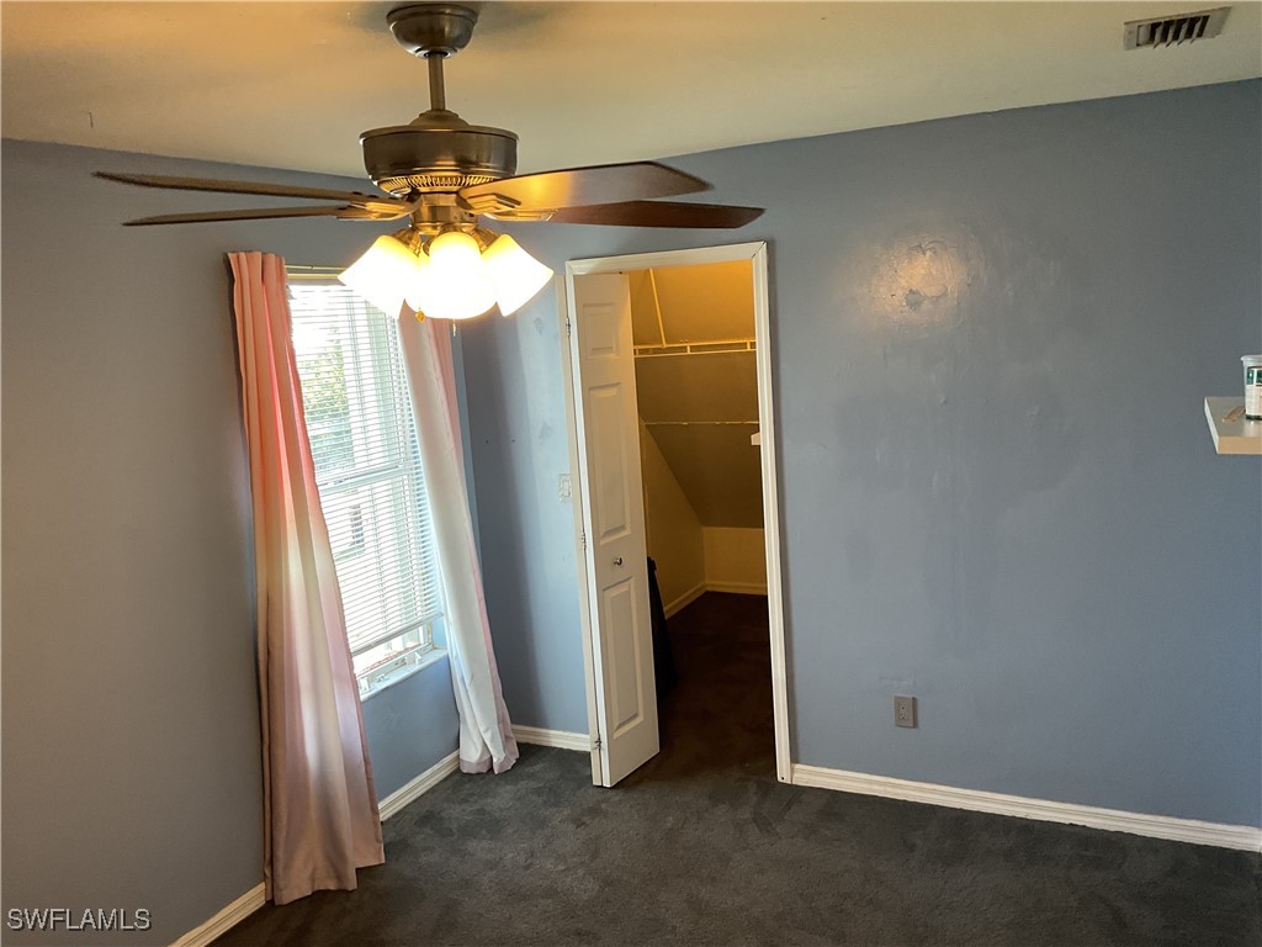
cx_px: 631
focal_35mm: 29
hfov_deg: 61.7
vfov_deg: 48.2
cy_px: 474
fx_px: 1057
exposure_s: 1/60
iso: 64
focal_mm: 3
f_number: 1.8
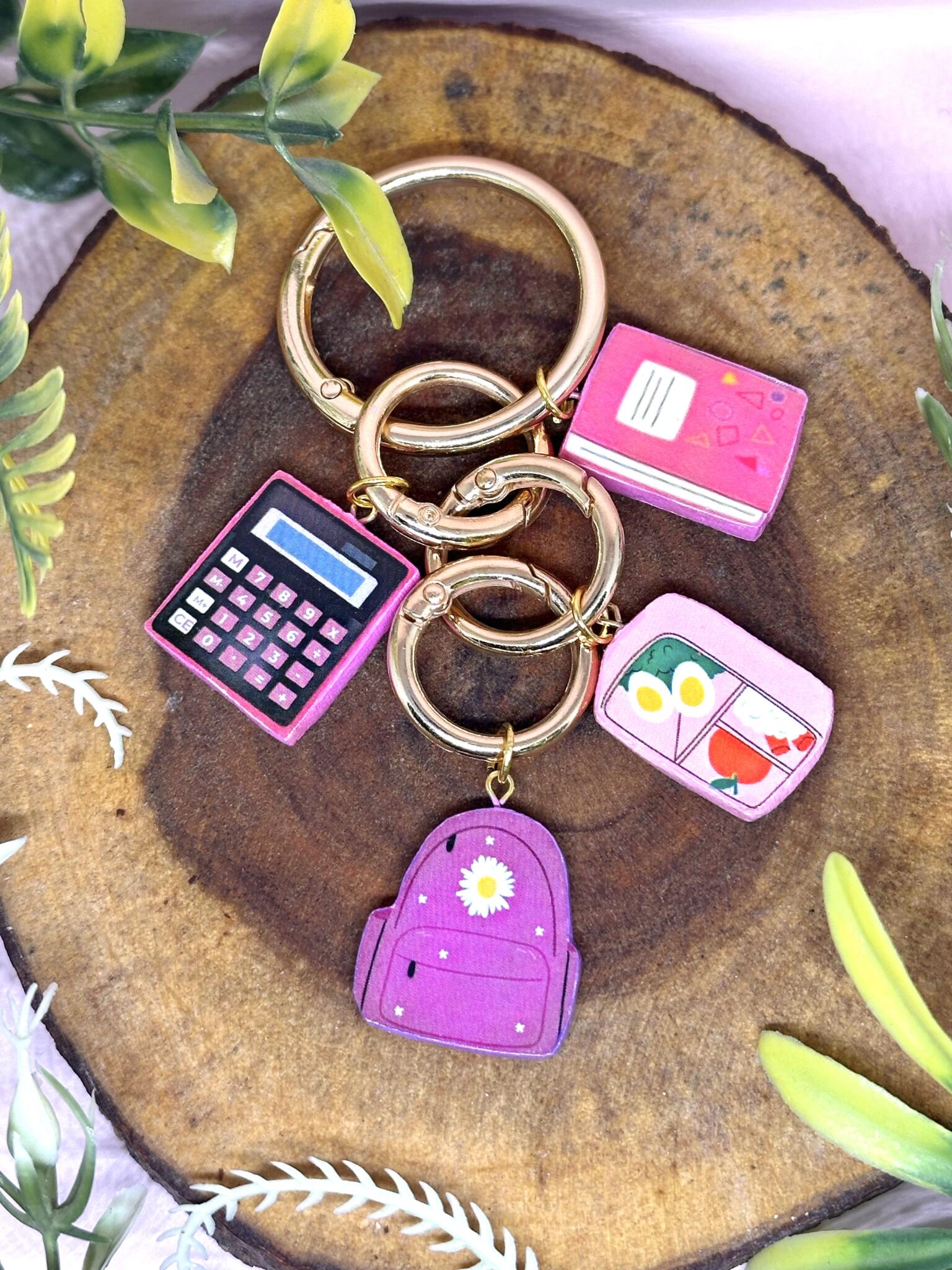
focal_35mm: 48
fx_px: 1760
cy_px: 635
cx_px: 476
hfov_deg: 30.3
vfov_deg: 39.7
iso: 80
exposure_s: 1/100
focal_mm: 6.86
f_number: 1.78
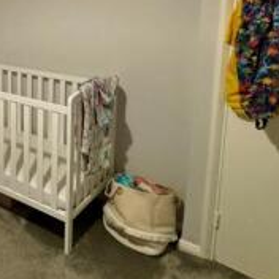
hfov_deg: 31.8
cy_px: 32
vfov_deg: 38.4
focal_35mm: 41
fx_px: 374
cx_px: -80
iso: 400
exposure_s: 1/50
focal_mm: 2.22
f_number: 2.2
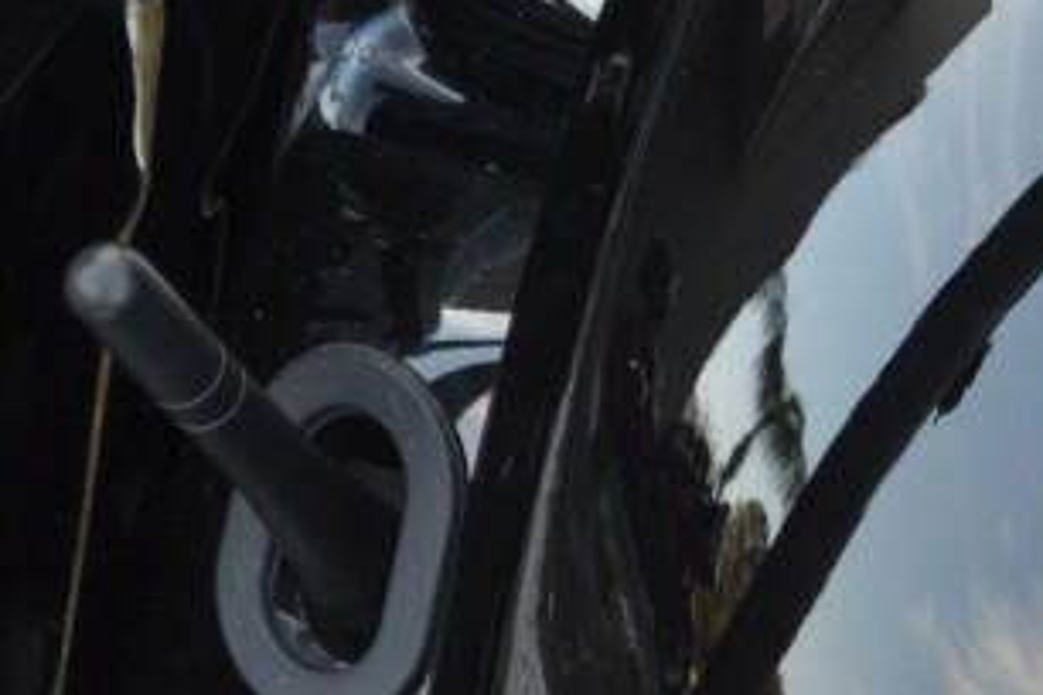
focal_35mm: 306
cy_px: -606
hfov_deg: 6.6
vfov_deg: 4.4
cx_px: 1718
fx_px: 8865
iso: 320
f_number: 5.6
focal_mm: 52
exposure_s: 1/125
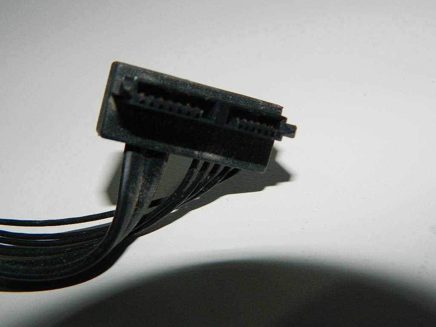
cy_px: 164
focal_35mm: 47
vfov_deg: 30.9
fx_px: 592
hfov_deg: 40.4
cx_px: 218
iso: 200
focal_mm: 8.4
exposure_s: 1/50
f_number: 10.2
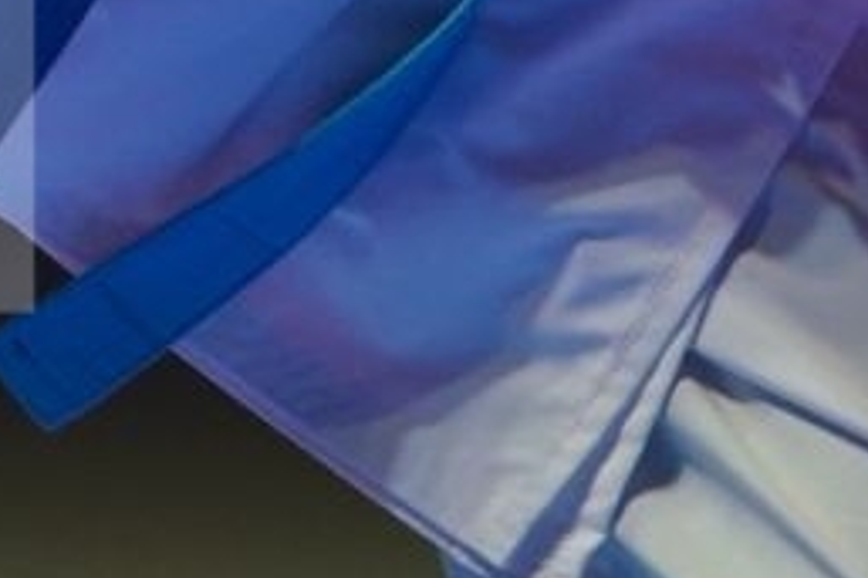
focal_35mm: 1325
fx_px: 31926
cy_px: -1197
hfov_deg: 1.6
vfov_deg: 1.0
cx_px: -280
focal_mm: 189
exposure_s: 1/1000
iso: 1600
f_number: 2.8
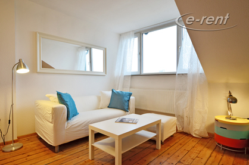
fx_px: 145
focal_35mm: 21
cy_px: 82
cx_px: 124
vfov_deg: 59.3
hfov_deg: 81.3
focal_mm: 14
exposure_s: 1/60
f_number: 4
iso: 250
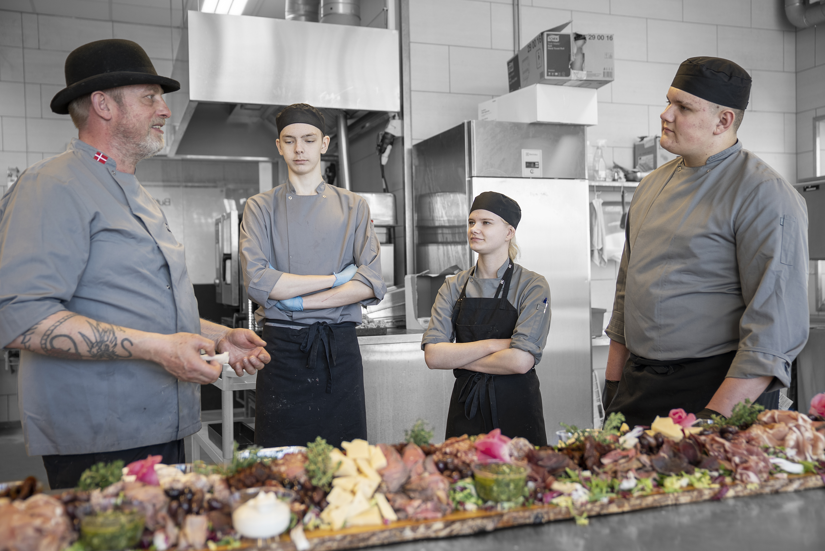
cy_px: 276
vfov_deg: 38.9
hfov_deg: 55.8
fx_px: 780
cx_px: 412
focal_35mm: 34
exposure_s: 1/50
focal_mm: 34
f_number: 2.8
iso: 80
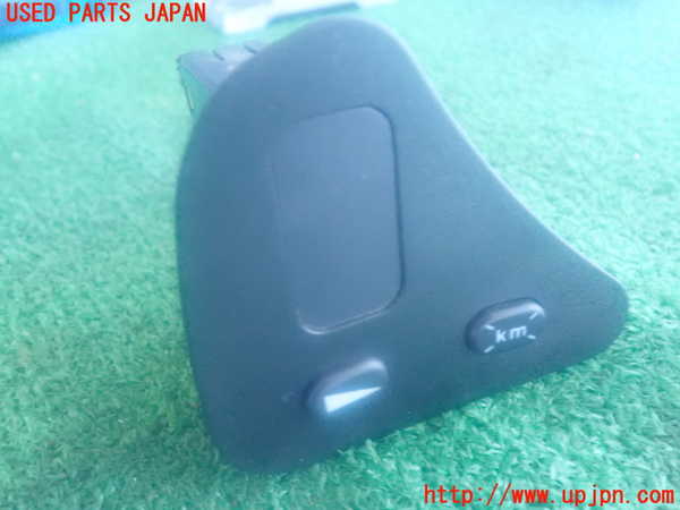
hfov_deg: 60.0
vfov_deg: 46.8
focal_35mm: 30
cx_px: 340
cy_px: 255
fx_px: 589
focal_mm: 5.5
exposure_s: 1/8
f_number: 2.3
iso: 1600
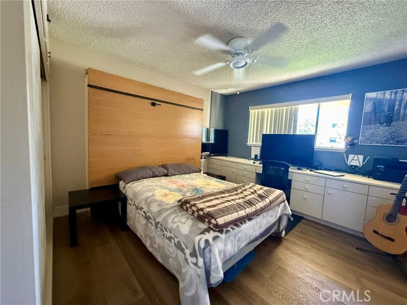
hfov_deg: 102.1
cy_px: 152
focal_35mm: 14
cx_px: 204
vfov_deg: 85.7
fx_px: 165
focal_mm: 2.22
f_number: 2.2
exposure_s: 1/40
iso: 1000
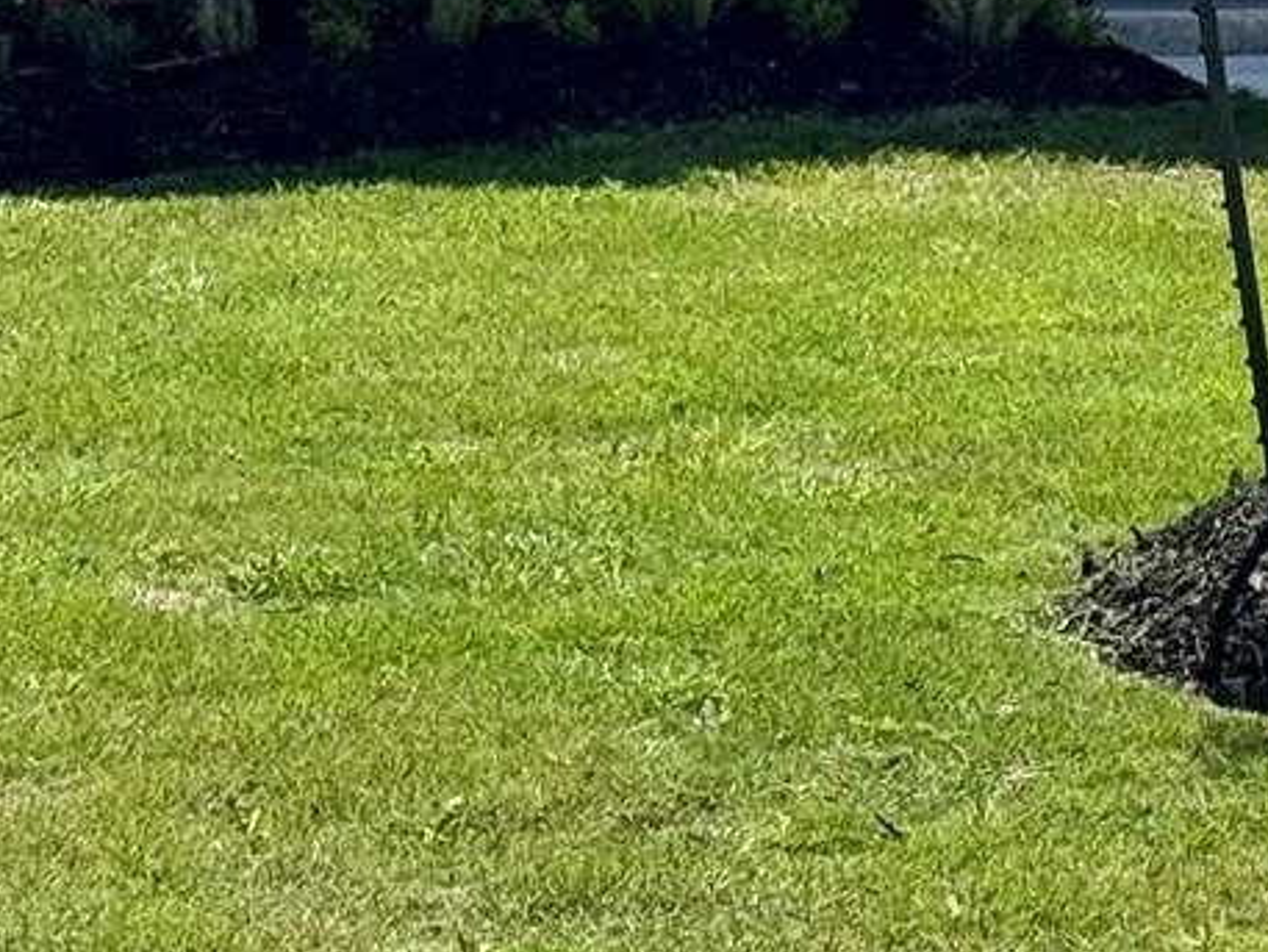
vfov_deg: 6.8
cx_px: 1529
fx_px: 7878
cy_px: -622
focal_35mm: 215
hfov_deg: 9.1
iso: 64
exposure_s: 1/4049
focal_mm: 6.76
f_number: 1.78
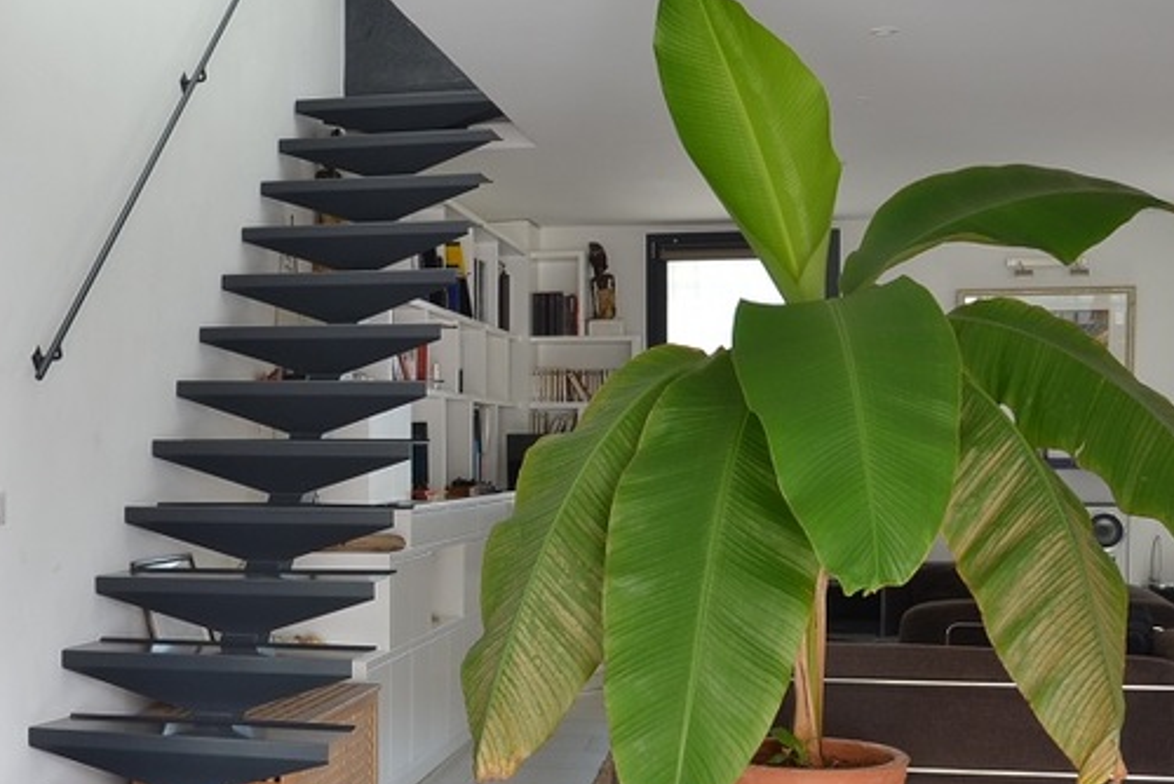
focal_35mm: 54
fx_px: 1762
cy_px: 546
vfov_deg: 24.9
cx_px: 171
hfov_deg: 35.2
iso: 200
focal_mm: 18
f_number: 11
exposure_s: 1/8
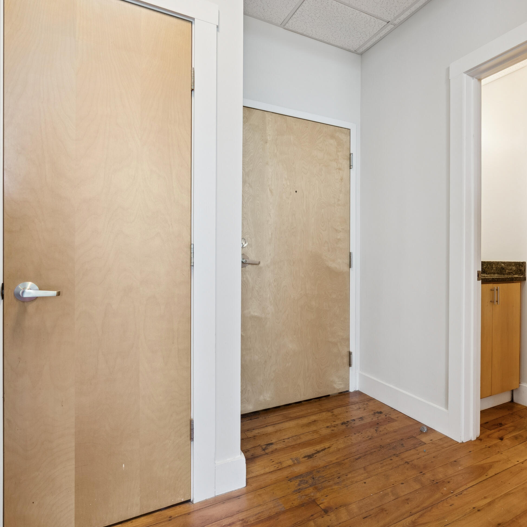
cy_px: 261
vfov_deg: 72.1
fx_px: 362
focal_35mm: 21
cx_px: 339
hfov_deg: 70.6
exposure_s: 1/20
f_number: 7.1
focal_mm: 16
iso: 320
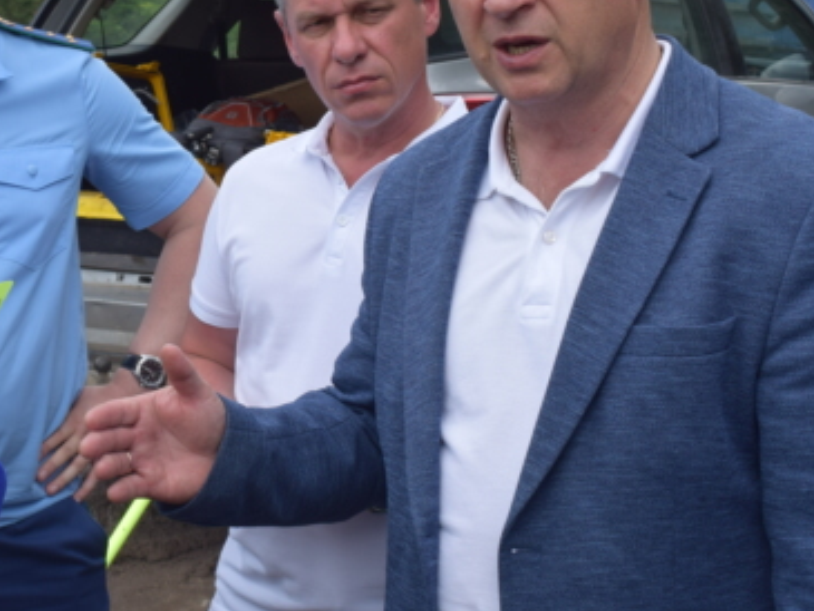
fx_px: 1952
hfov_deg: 23.2
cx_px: 176
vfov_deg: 17.7
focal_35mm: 83
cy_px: 206
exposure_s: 1/320
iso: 200
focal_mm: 30
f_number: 9
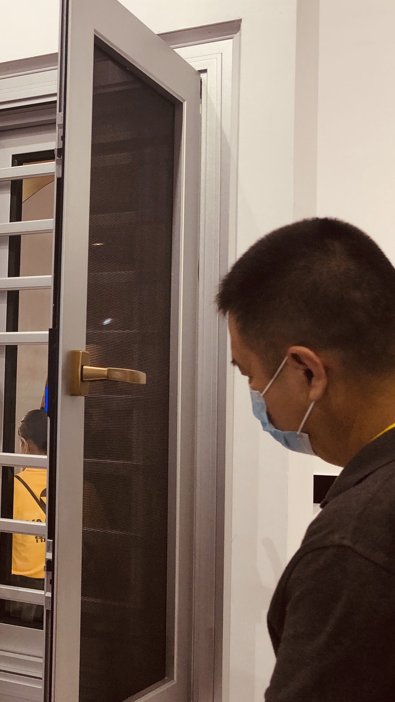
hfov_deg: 22.1
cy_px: 357
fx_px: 949
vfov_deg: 40.6
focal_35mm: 51
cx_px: -52
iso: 40
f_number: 1.8
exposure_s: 1/100
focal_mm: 3.99
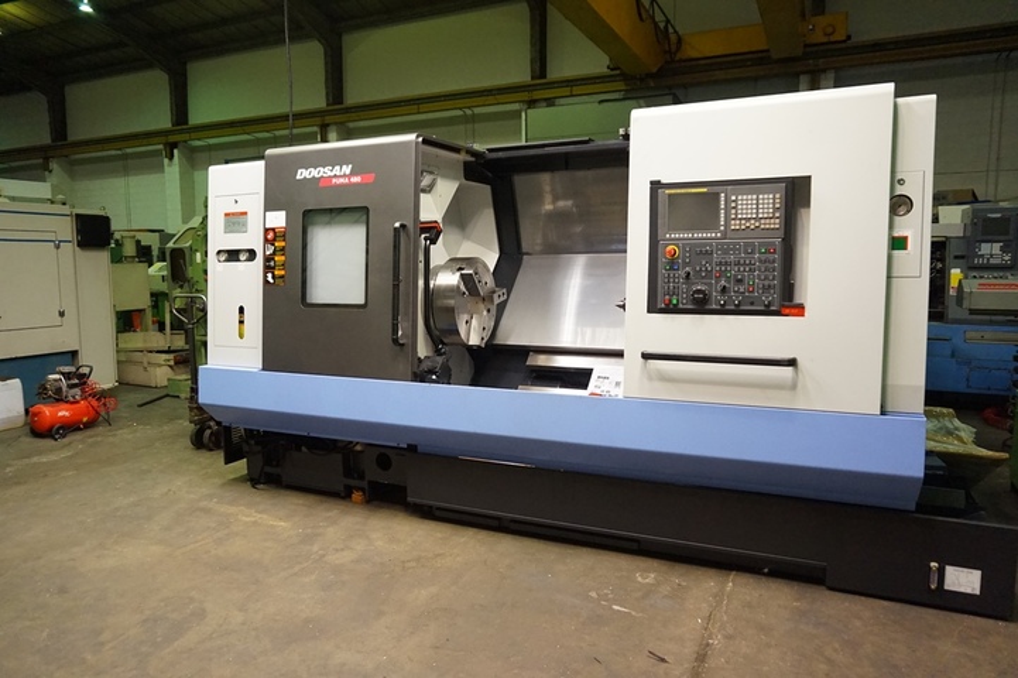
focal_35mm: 24
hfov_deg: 73.8
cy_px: 339
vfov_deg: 53.1
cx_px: 509
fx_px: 678
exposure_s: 1/160
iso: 2000
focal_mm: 16
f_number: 3.5
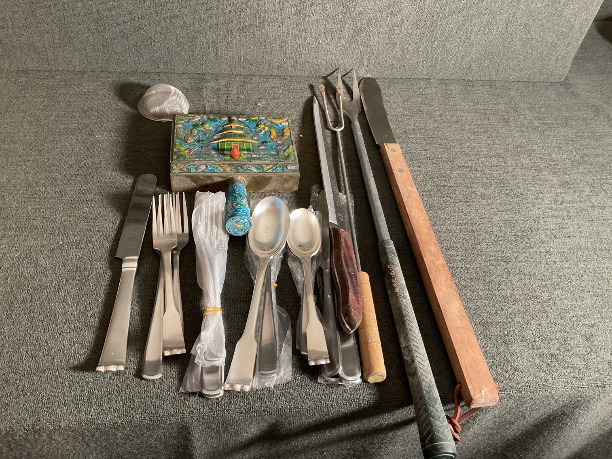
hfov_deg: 61.7
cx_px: 306
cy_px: 230
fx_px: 513
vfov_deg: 48.2
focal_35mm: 29
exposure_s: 1/60
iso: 200
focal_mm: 3
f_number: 1.8
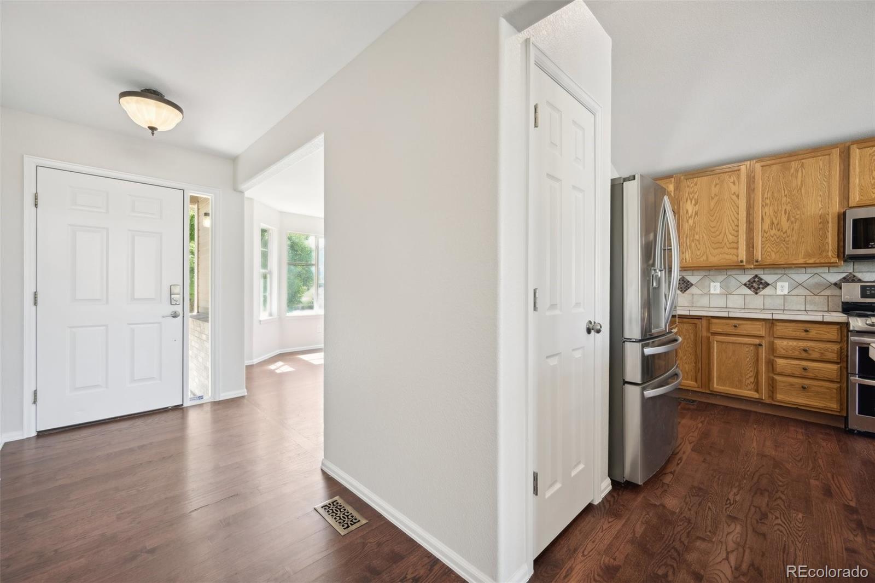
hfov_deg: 104.3
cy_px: 292
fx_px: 340
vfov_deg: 81.2
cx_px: 438
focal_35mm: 14
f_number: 8
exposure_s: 1/6
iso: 400
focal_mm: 14
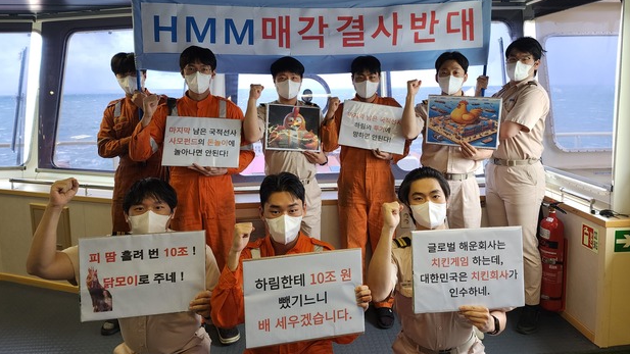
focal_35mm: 26
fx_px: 434
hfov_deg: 71.9
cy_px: 134
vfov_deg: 44.0
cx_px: 321
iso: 160
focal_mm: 6.4
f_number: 1.8
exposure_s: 1/120
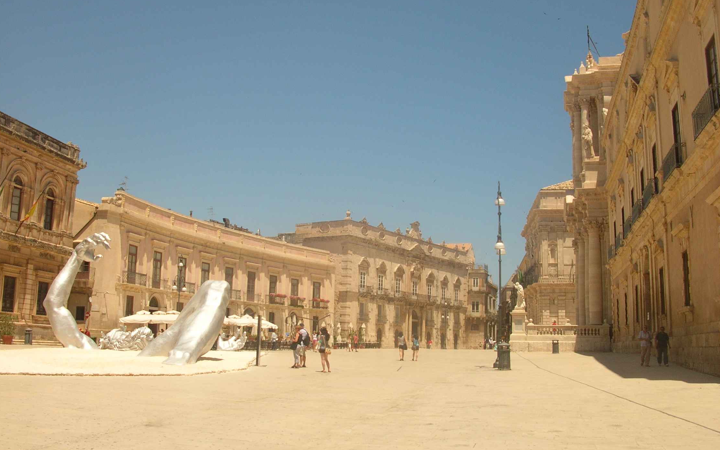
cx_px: 355
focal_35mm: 38
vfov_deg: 33.6
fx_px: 746
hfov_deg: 51.5
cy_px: 225
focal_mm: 5.8
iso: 50
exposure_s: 1/424
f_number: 5.6
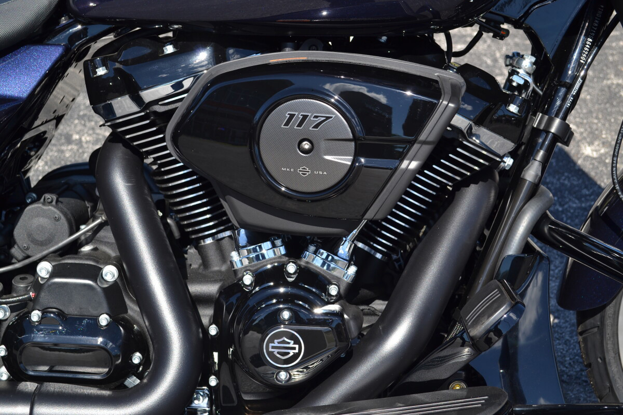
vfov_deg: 23.8
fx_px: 986
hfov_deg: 35.1
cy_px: 208
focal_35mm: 57
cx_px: 312
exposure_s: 1/200
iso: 100
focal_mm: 38
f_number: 7.1
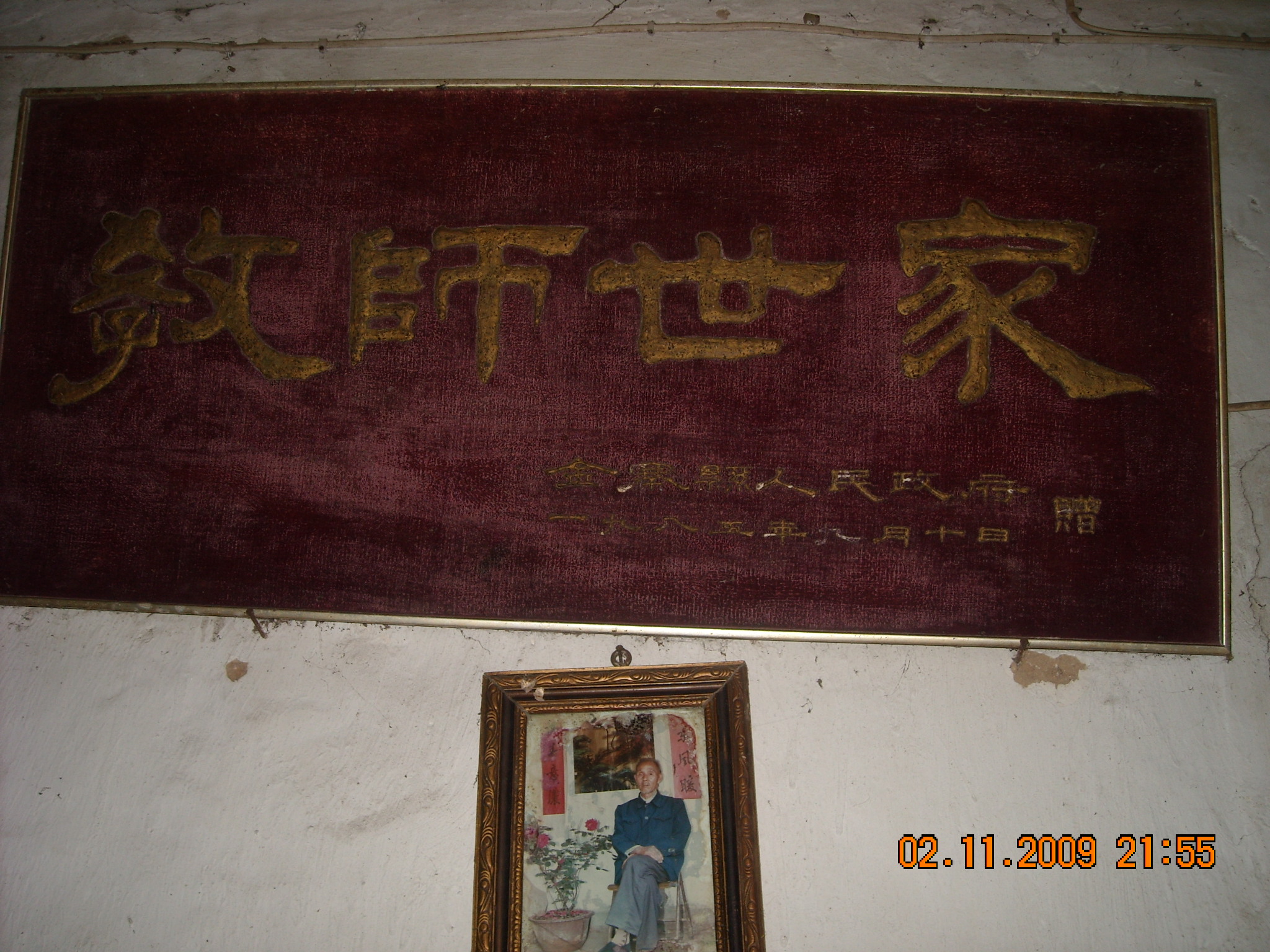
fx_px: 1284
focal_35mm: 35
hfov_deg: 52.6
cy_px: 476
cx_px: 635
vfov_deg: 40.7
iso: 64
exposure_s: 1/60
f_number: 2.8
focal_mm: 5.7
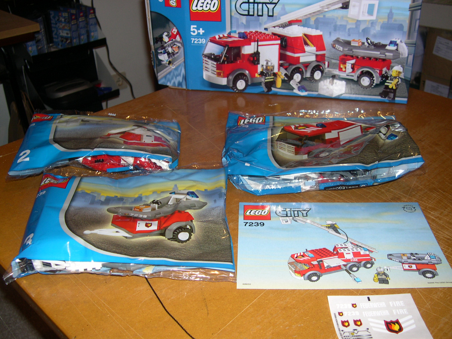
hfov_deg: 49.0
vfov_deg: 37.7
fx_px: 496
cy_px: 170
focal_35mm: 38
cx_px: 226
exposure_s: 1/60
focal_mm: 8
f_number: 2.8
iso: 100
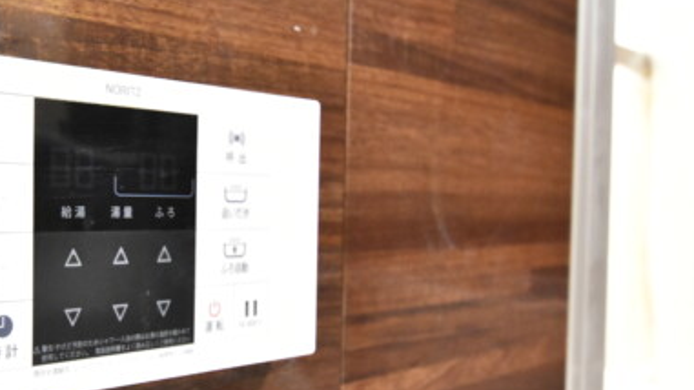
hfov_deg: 43.4
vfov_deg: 26.5
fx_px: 826
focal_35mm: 45
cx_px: 135
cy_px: 251
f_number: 4.2
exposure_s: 1/20
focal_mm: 17
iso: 6400
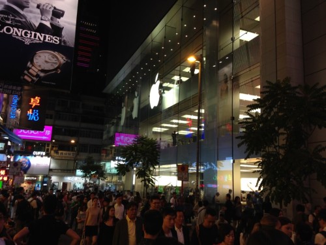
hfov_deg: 55.4
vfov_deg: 42.9
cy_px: 122
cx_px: 163
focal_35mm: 33
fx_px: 311
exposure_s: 1/60
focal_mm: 4.12
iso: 50
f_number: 2.4
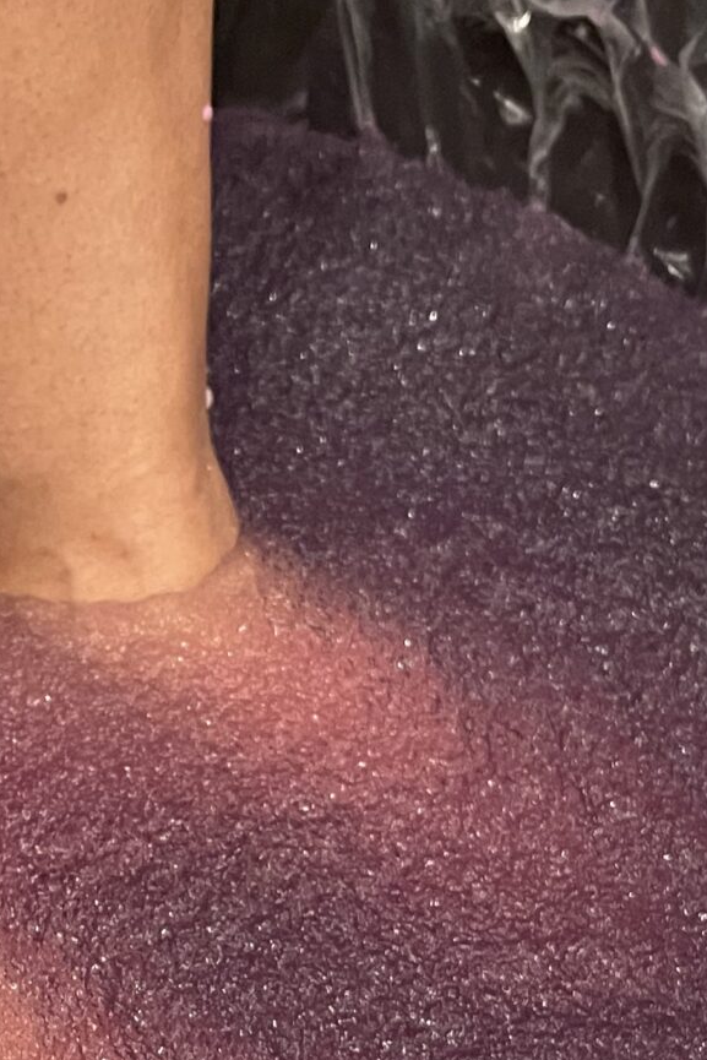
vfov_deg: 24.4
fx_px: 2356
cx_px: 149
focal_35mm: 80
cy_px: 1017
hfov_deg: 16.9
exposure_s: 1/30
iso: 500
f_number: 1.6
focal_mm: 5.1
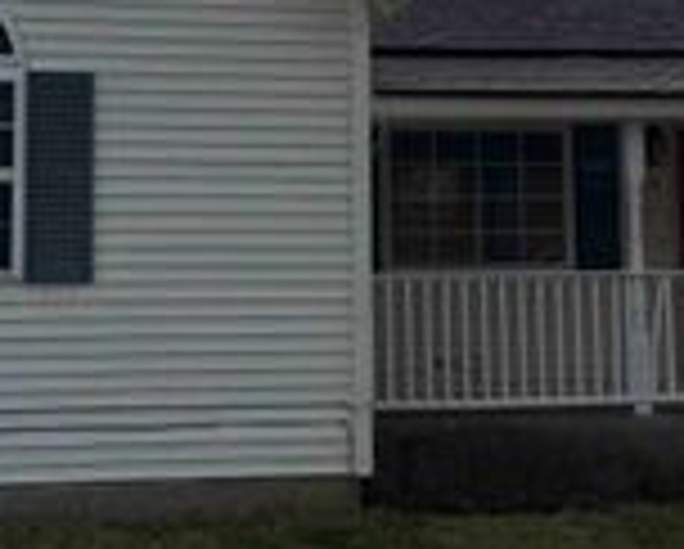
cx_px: 356
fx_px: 1561
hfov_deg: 24.7
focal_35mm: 77
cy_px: 146
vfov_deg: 19.8
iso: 80
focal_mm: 6.76
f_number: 1.78
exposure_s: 1/9009
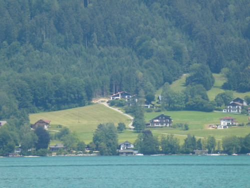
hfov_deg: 4.7
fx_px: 3055
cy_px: 94
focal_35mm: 423
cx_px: 125
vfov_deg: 3.5
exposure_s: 1/320
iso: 100
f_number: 5.9
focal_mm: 68.8
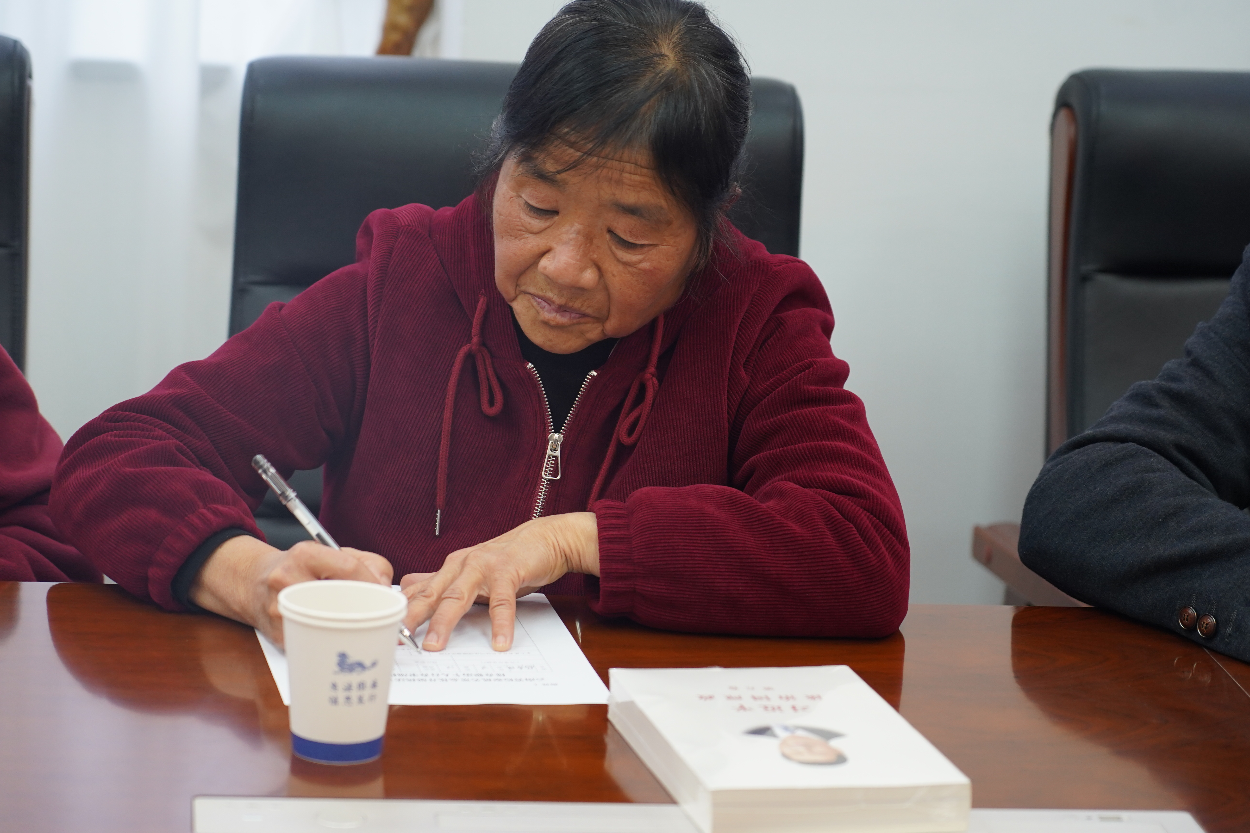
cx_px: 598
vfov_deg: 13.0
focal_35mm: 105
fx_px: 3646
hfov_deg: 19.5
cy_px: 394
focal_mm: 91
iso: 1250
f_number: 4
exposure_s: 1/160
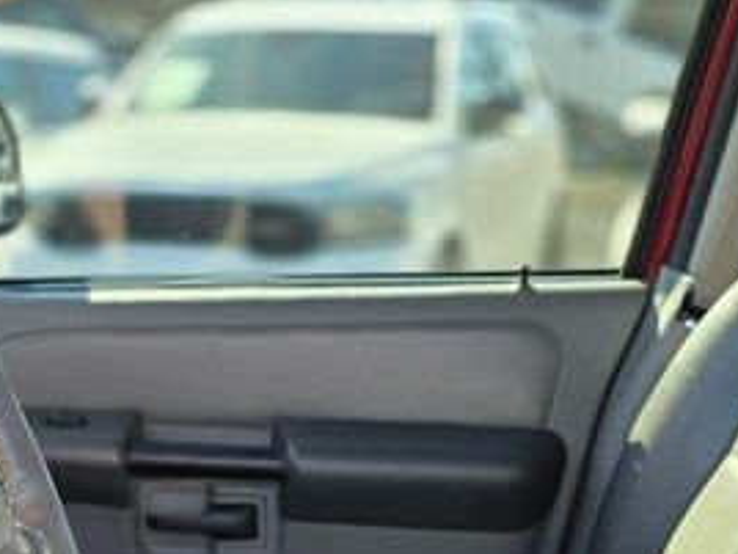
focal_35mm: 88
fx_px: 1876
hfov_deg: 22.2
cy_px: 923
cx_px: 289
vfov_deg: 15.1
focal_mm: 6.3
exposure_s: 1/359
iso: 64
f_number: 1.7
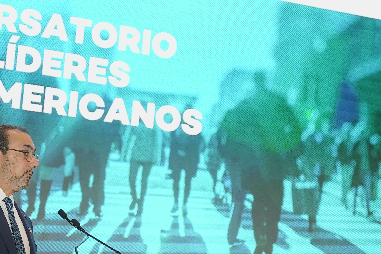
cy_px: 162
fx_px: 1238
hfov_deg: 17.4
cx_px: 96
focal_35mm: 117
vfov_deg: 11.7
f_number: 2.8
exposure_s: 1/200
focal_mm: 50.7
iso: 1250
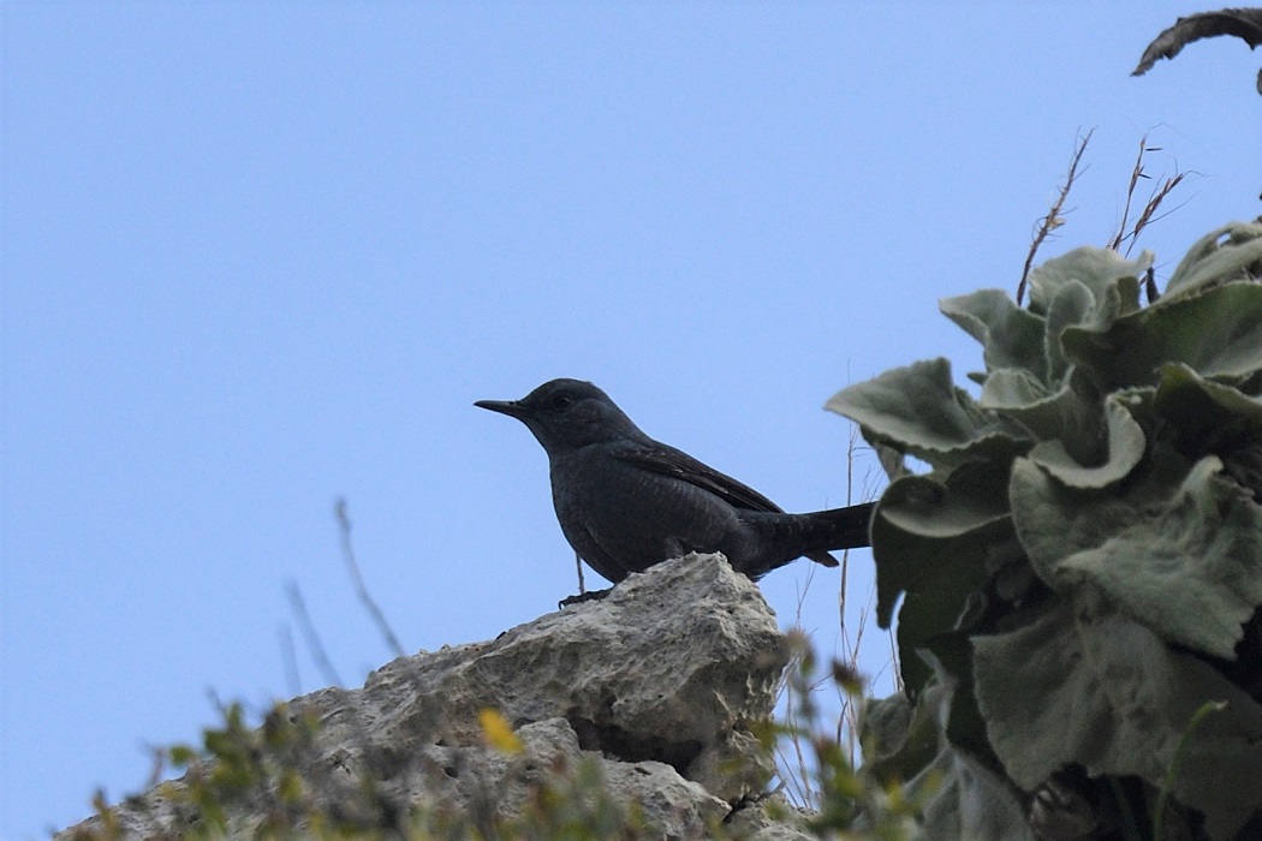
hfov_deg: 3.3
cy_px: 420
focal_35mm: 630
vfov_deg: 2.2
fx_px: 22083
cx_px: 631
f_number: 5.6
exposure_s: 1/1600
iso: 320
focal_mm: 420
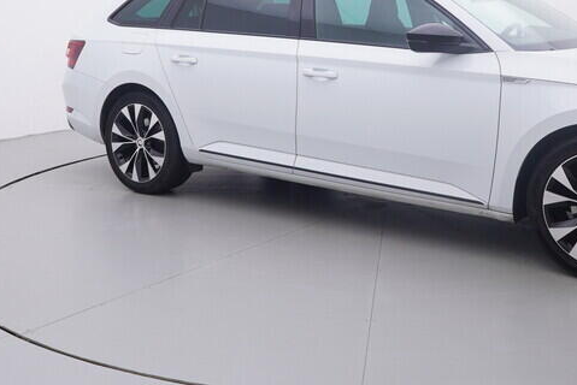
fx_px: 771
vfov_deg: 27.7
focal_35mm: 48
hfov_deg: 40.9
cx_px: 334
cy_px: 94
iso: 200
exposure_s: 1/80
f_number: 5
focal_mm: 15
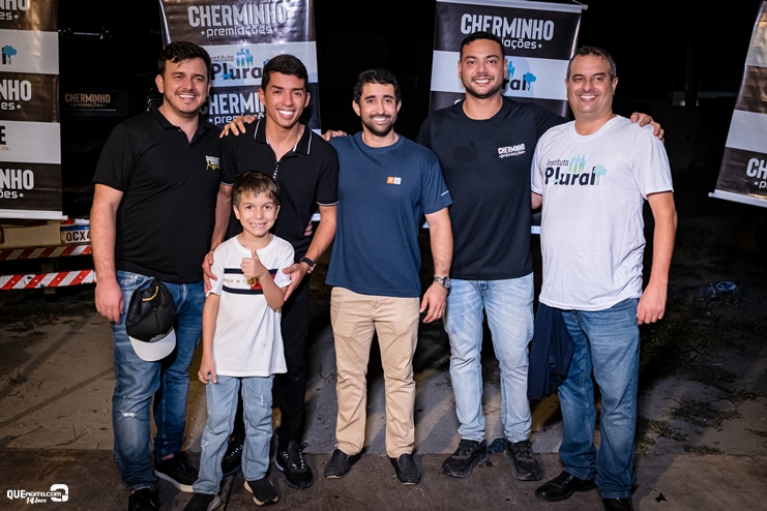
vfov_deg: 36.9
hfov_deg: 53.1
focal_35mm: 36
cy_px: 256
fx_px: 767
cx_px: 384
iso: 2000
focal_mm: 24
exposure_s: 1/200
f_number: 2.8
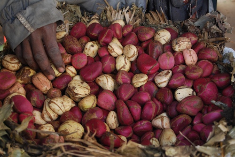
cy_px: 78
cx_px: 118
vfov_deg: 16.6
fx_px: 539
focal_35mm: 82
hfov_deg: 24.6
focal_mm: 55
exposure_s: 1/30
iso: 200
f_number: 5.6
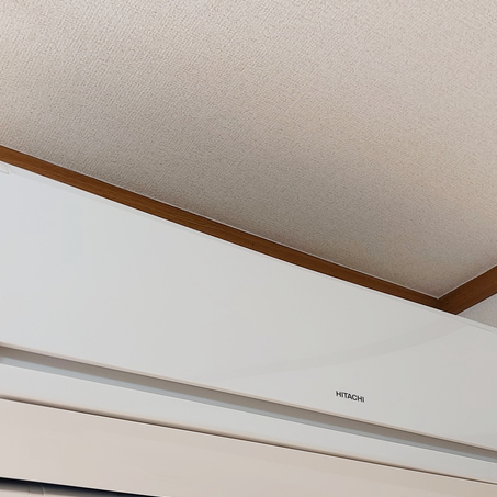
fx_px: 731
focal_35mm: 45
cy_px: 366
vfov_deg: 36.8
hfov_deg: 37.5
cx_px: 260
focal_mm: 5.23
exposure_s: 1/24
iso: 32
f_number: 1.8
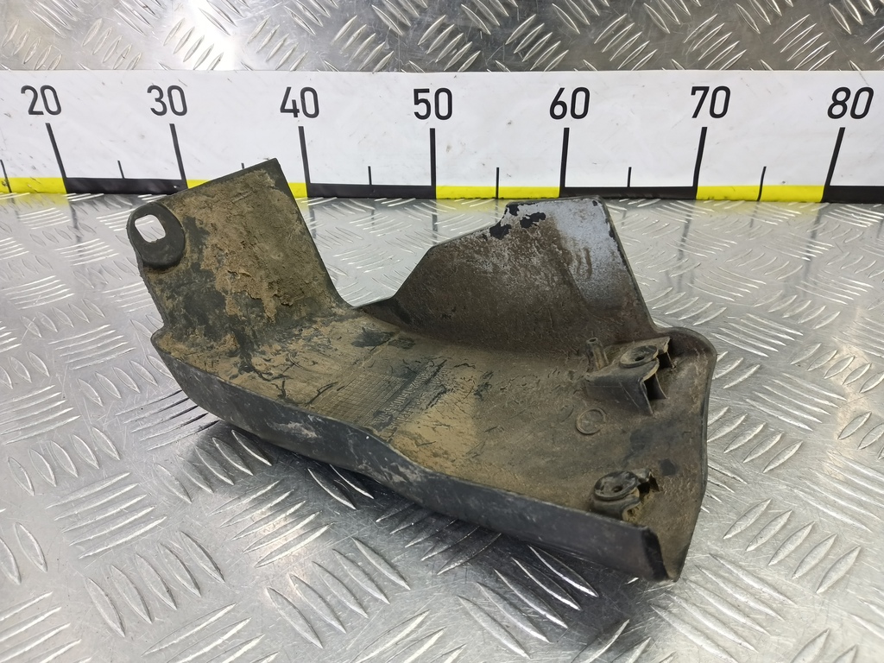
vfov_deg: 58.9
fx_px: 587
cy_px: 332
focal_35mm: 23
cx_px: 442
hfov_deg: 73.9
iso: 198
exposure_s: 1/50
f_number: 1.6
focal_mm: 4.11
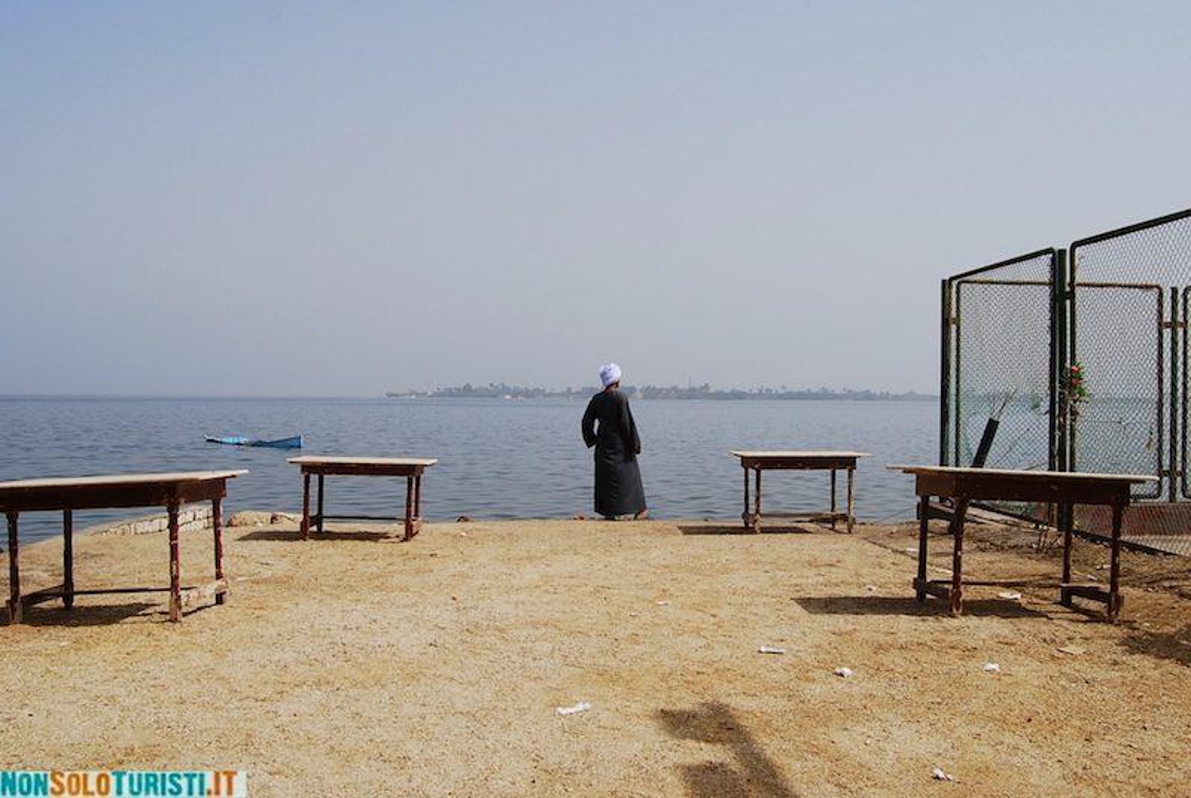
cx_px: 596
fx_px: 994
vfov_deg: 43.7
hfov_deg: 61.9
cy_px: 399
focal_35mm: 30
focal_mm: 20
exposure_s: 1/320
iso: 100
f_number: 9
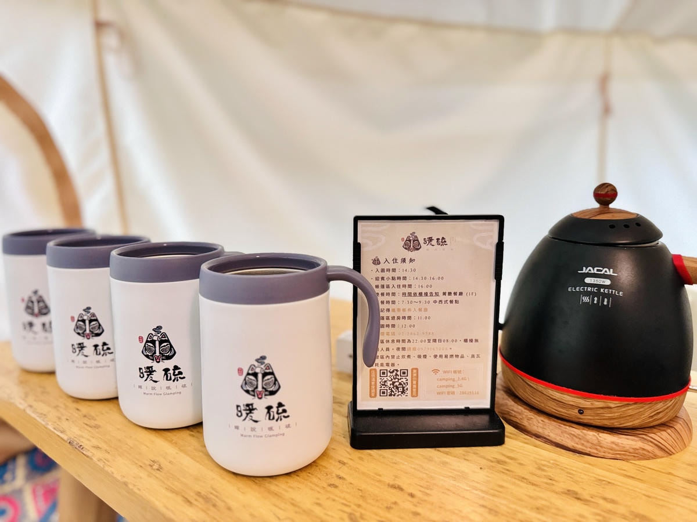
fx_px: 483
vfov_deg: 56.8
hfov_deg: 71.6
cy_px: 261
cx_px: 348
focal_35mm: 24
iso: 640
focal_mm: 6.76
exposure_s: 1/40
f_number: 1.78
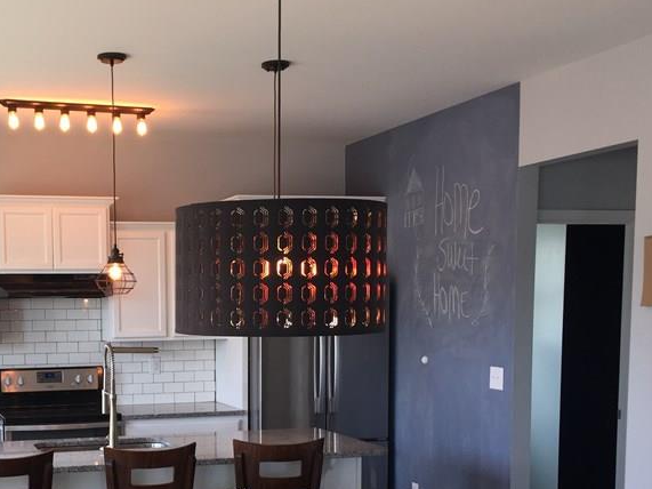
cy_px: 410
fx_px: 979
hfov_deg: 36.0
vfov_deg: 27.3
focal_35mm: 52
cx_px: 161
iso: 40
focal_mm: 4.15
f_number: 2.2
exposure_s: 1/40
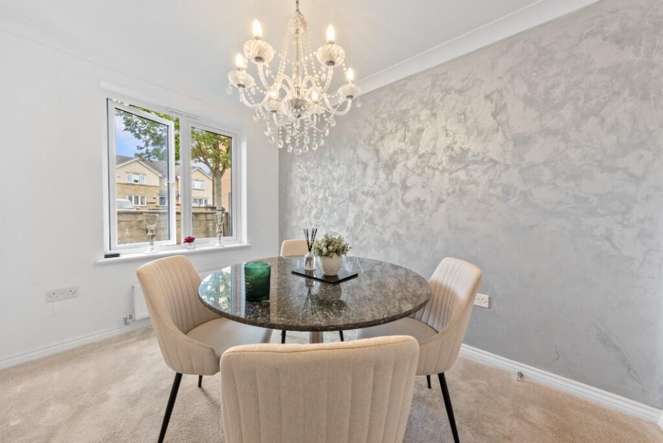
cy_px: 222
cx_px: 332
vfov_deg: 90.1
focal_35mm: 12
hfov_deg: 112.6
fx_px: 221
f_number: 16
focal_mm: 12
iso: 800
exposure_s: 1/2
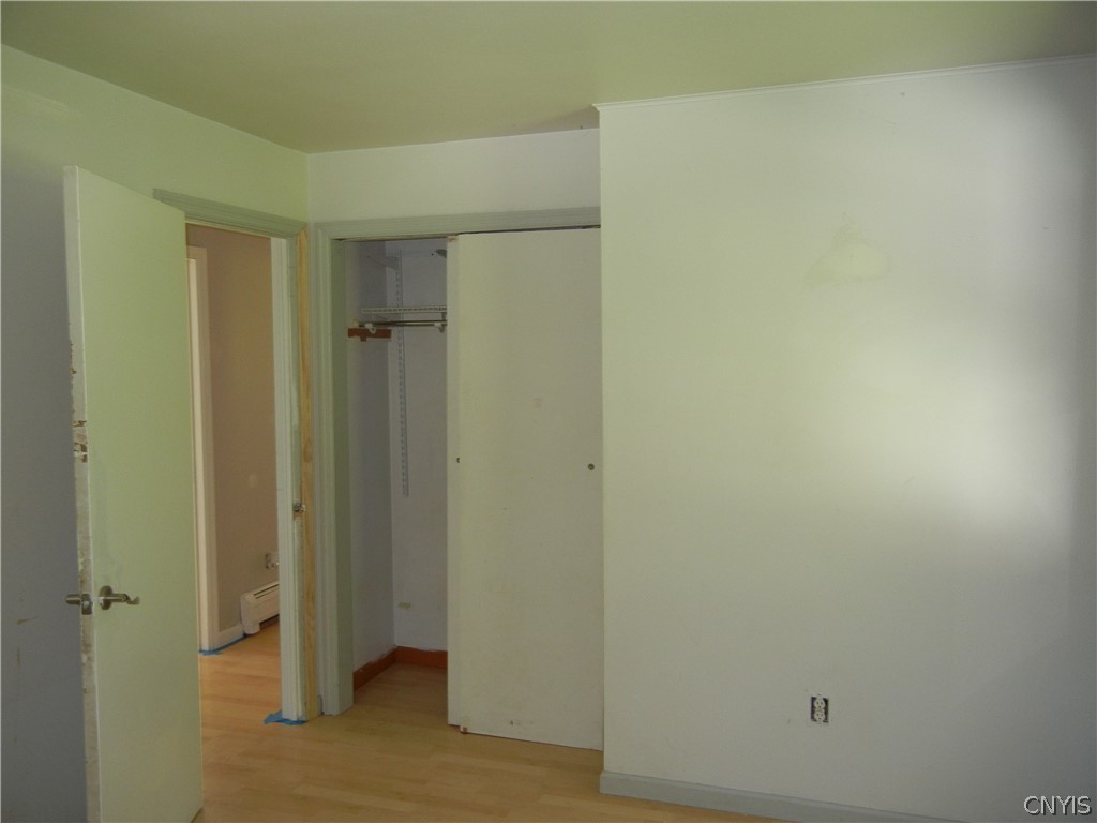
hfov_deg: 60.0
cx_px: 548
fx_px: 951
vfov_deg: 46.8
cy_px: 412
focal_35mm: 30
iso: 200
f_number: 3.5
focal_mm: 5.4
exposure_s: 1/30
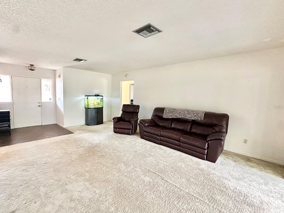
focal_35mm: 16
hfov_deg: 94.3
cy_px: 107
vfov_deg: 78.1
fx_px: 131
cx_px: 130
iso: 800
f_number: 2.2
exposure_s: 1/60
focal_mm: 2.22
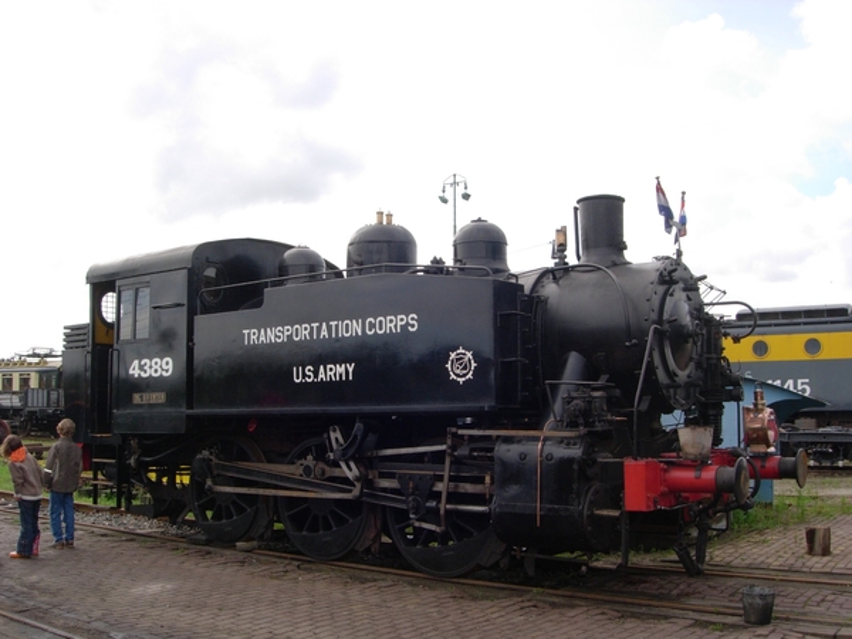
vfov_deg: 37.7
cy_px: 320
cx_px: 426
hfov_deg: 49.0
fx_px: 935
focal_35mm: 38
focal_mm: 7.8
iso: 79
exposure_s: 1/373
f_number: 4.8
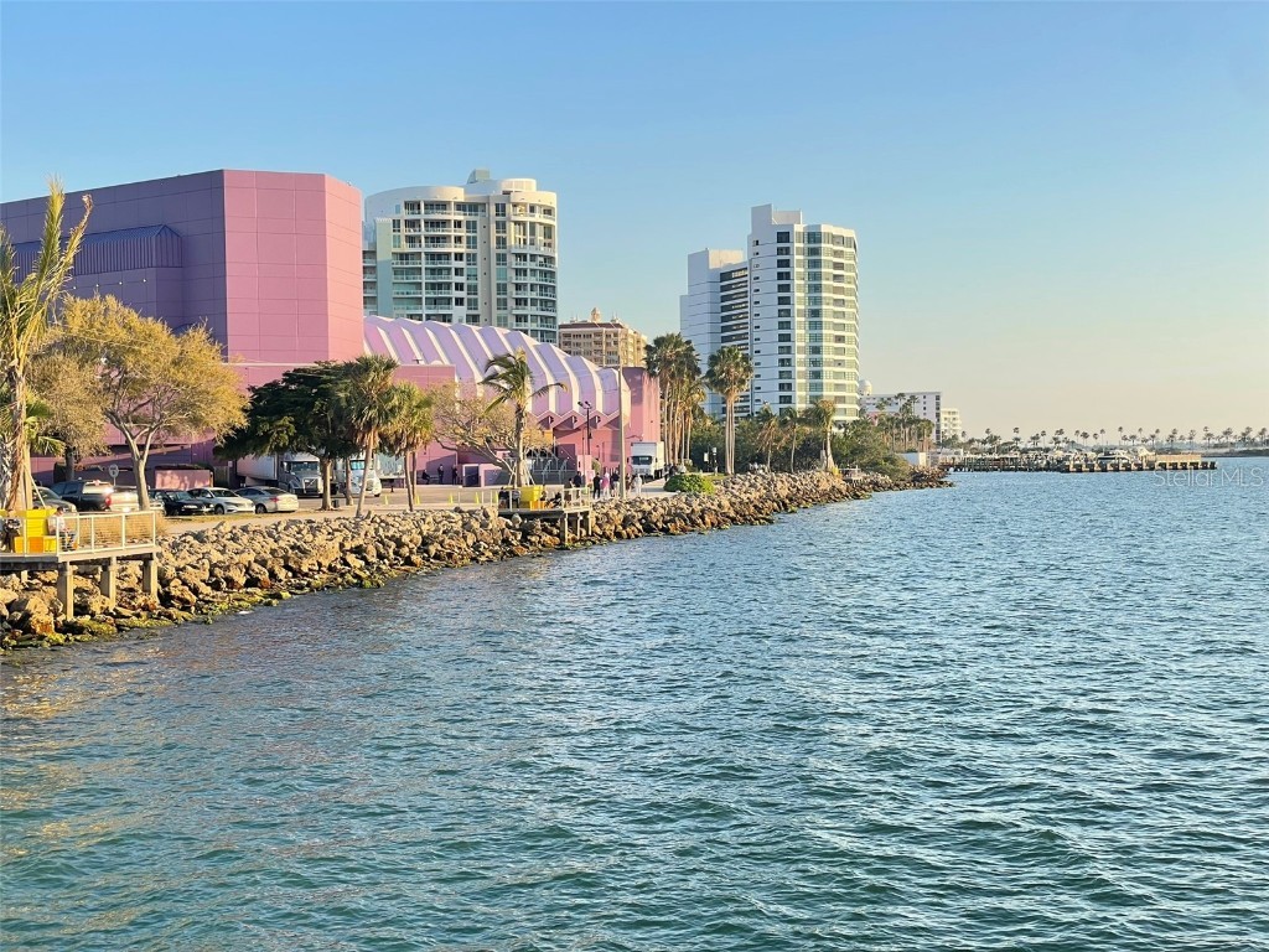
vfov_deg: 28.0
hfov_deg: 36.8
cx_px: 634
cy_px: 476
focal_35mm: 52
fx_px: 1906
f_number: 2
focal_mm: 6
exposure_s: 1/403
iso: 25
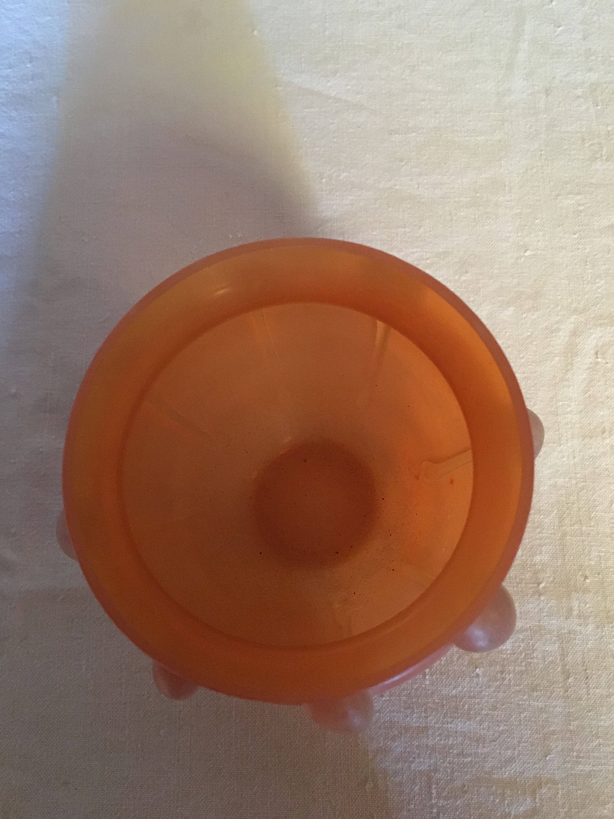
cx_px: 307
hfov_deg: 48.2
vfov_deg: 61.7
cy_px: 410
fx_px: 686
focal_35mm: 29
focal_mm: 4.15
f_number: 2.2
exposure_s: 1/17
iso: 320
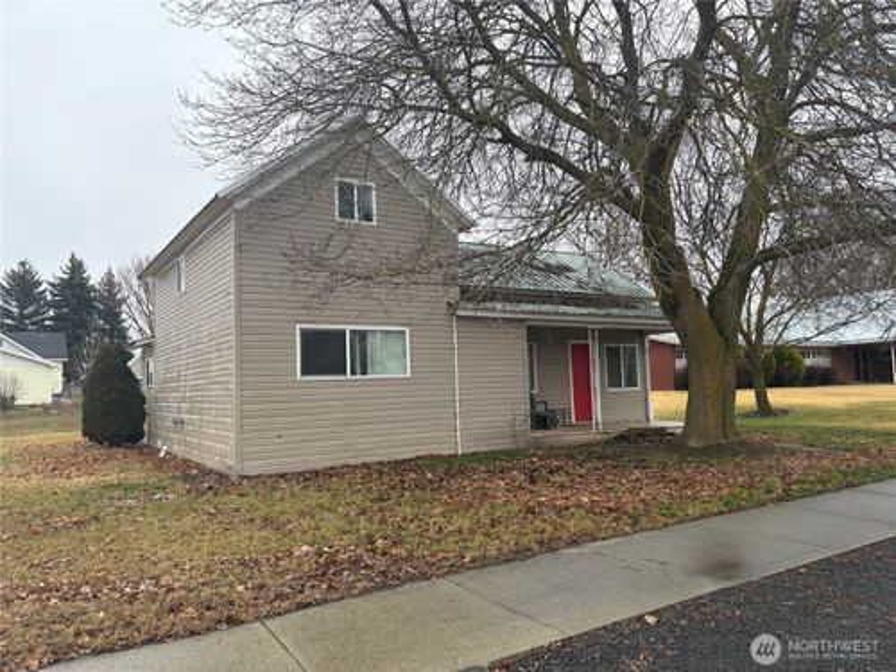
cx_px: 448
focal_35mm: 26
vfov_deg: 53.1
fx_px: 673
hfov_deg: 67.3
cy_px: 336
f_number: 1.6
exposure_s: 1/503
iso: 64
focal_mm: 5.96
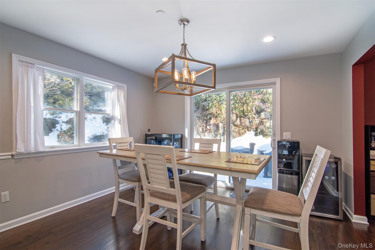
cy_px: 125
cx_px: 188
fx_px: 172
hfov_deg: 95.0
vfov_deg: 72.0
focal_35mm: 16
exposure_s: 1/50
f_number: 8
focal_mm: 11
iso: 640
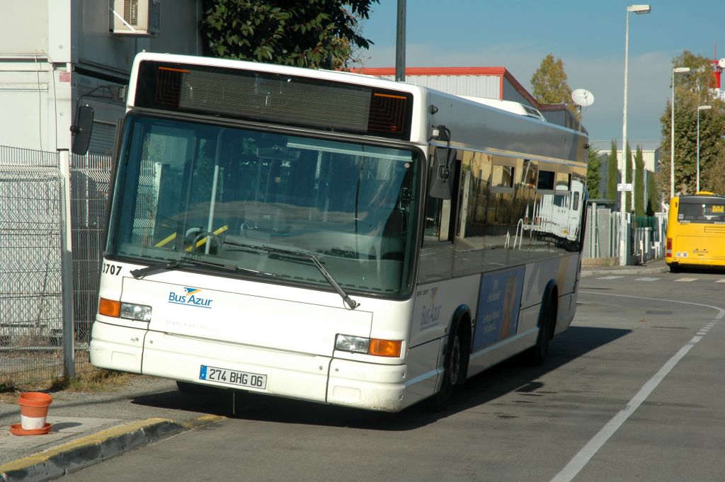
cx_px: 362
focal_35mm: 105
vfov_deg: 13.0
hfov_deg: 19.5
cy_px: 241
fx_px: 2113
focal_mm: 70
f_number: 11
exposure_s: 1/500
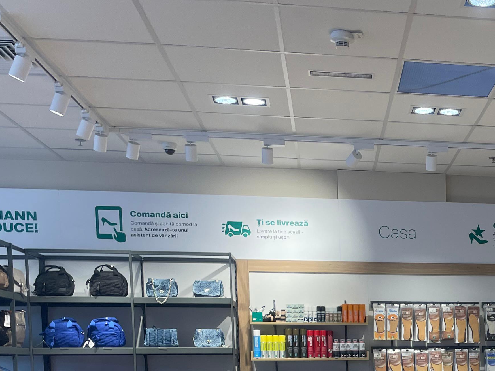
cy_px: 423
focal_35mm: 60
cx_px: 504
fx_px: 858
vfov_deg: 22.8
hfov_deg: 29.8
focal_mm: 4.2
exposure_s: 1/121
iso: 50
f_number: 1.6
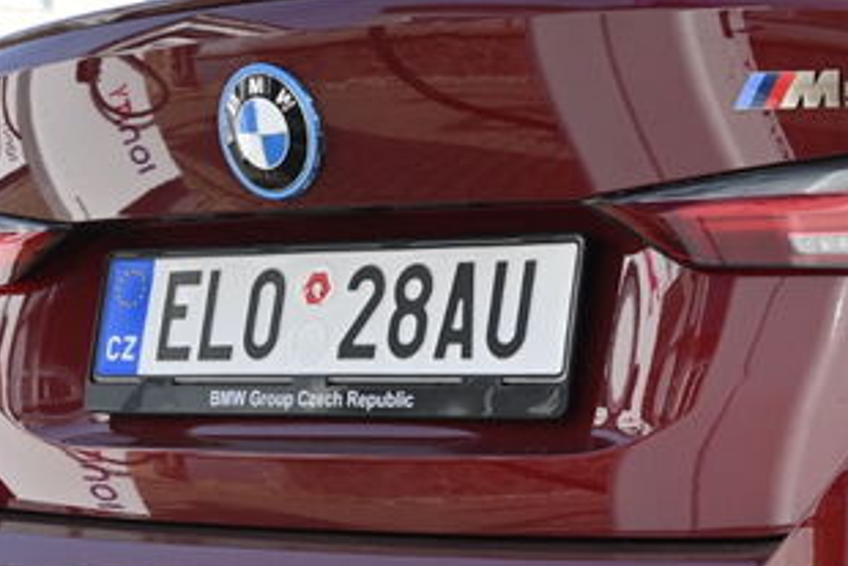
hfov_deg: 18.0
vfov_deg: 12.2
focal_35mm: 112
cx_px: 760
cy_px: 506
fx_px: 2639
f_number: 5.6
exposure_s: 1/250
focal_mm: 28
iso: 140
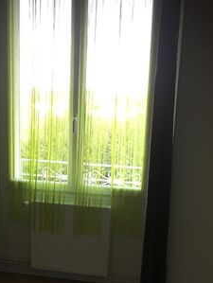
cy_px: 242
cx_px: 80
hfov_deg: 23.6
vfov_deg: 30.1
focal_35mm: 62
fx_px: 508
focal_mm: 4.15
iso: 50
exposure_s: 1/33
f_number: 2.2
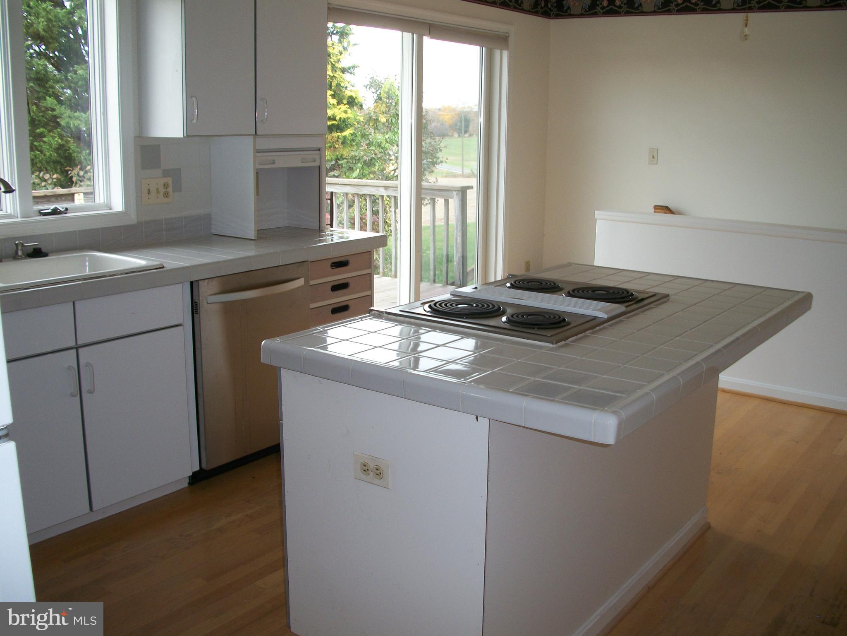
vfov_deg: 40.7
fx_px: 856
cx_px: 424
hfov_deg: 52.6
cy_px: 318
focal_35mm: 35
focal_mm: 6.3
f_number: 3.1
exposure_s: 1/30
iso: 80
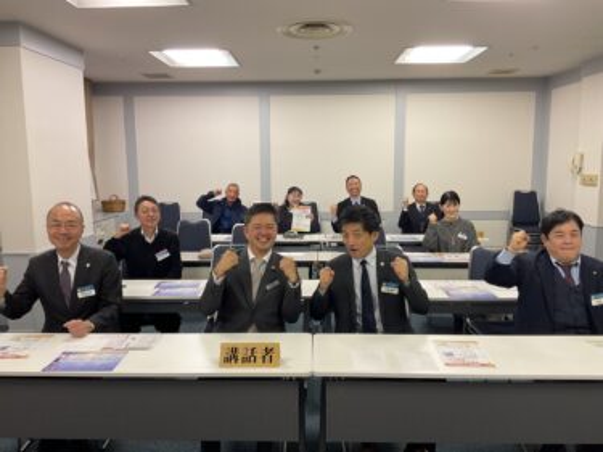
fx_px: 505
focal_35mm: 29
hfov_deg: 61.7
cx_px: 302
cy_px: 226
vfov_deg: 48.2
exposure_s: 1/50
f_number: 1.8
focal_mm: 3
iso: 50
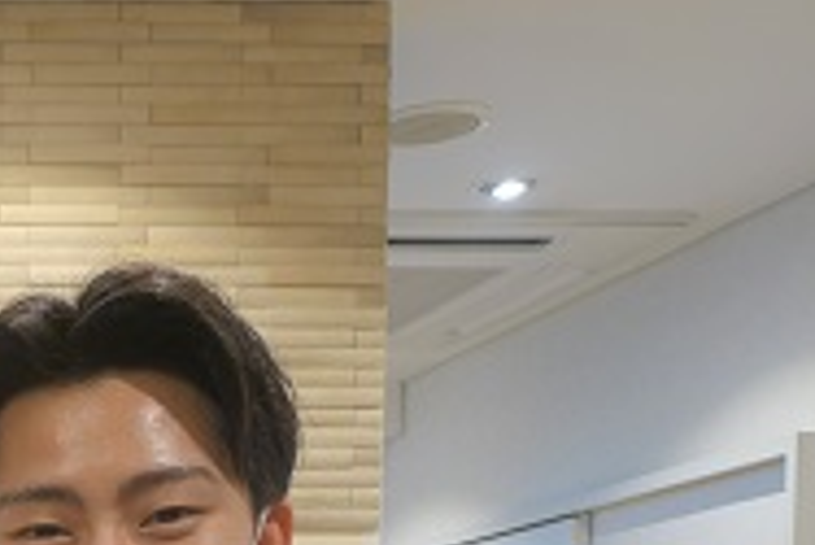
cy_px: 863
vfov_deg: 16.0
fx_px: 1744
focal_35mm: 77
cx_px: -423
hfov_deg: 21.7
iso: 125
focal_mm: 8.8
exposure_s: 1/30
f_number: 2.5
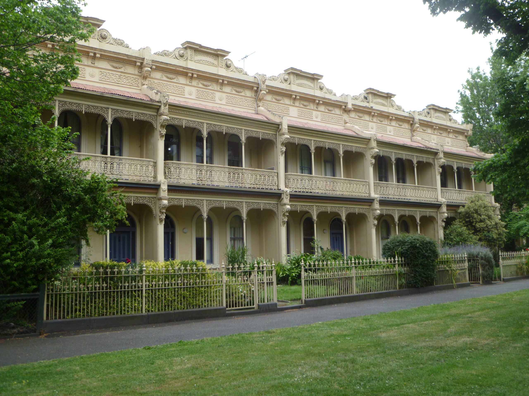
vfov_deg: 41.8
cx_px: 264
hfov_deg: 54.0
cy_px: 198
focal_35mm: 34
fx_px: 520
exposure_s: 1/320
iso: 80
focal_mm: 6.1
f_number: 3.6
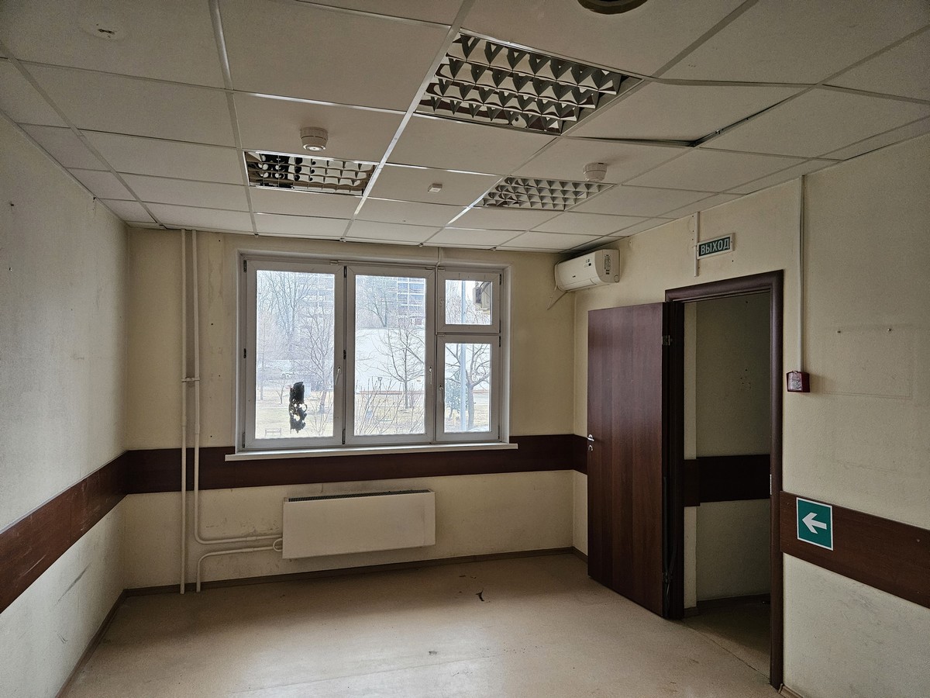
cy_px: 349
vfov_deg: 58.9
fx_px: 618
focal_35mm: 23
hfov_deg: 73.9
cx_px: 465
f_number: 1.8
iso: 640
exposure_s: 1/100
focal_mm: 5.4
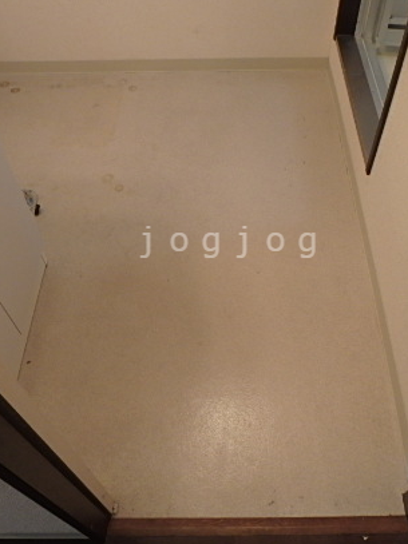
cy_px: 242
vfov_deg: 55.2
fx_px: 519
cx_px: 231
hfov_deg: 42.8
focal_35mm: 33
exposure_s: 1/30
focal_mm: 3.7
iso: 250
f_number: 3.5
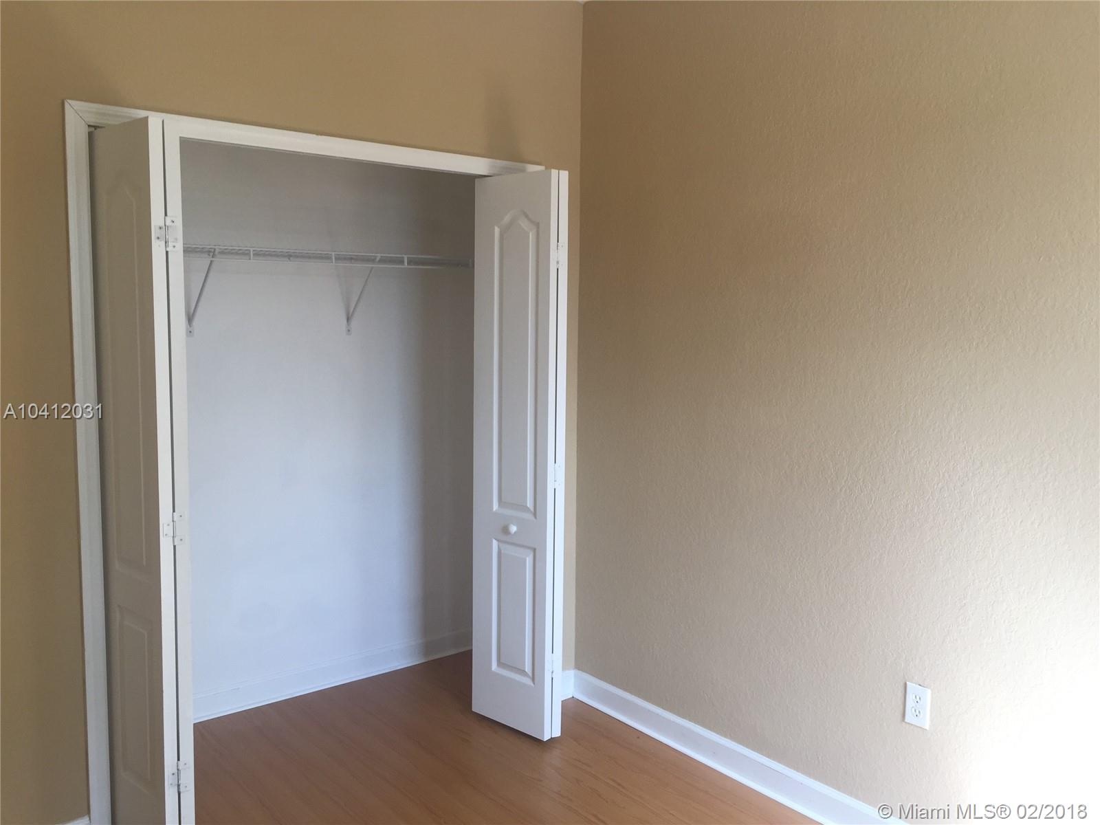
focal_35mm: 29
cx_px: 550
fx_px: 922
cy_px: 412
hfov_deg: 61.7
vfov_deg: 48.2
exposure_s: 1/120
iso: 32
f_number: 2.2
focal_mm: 4.15
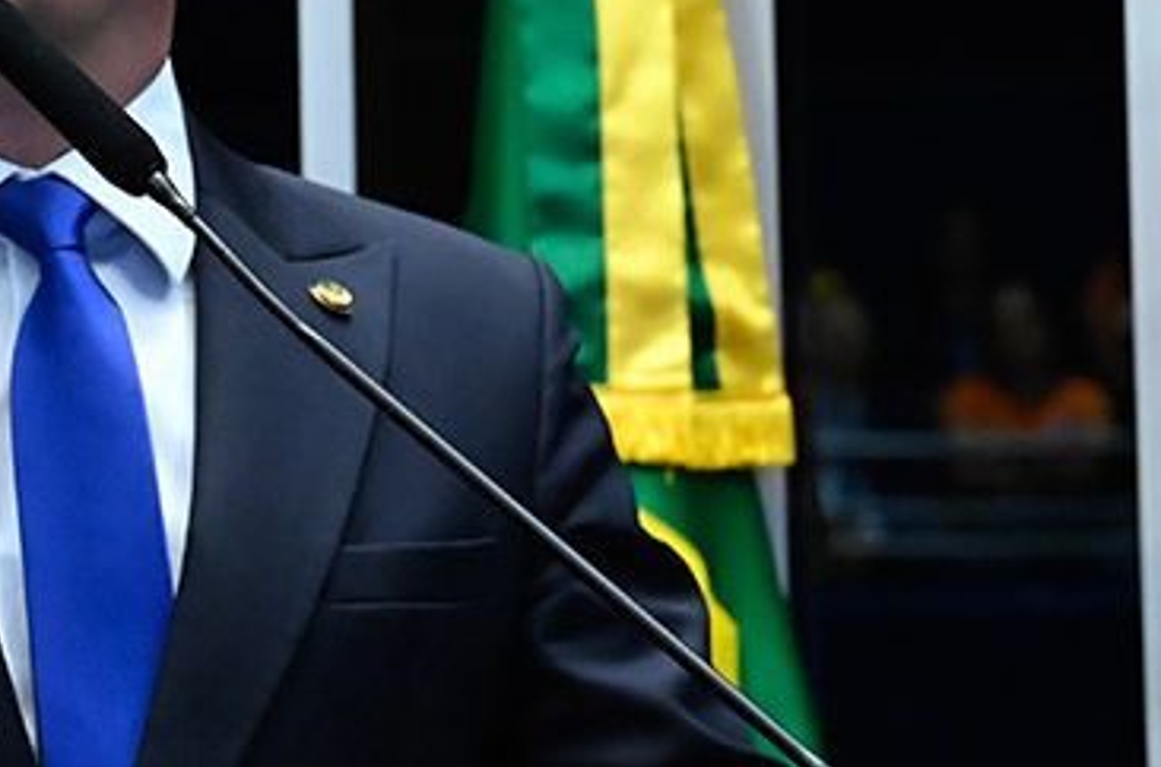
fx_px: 7945
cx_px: 171
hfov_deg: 8.3
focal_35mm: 247
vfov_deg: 5.5
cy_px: 355
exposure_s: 1/100
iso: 6400
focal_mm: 70
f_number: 5.6
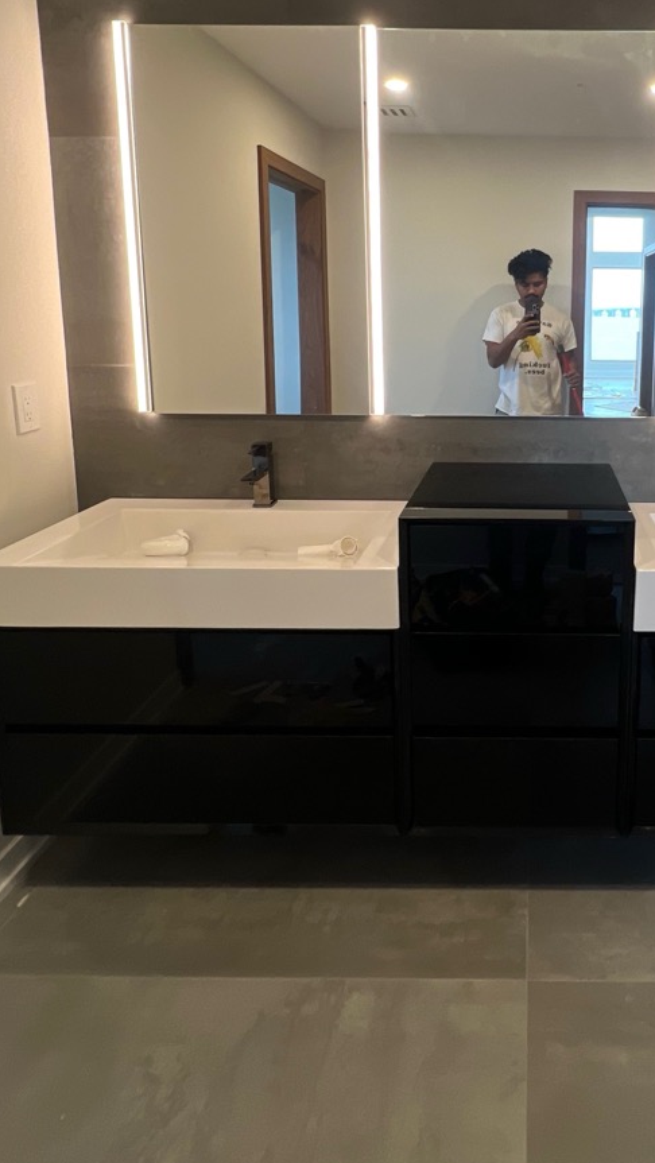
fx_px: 648
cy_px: 407
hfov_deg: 50.1
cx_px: 534
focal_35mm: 21
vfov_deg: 81.5
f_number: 1.8
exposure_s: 1/60
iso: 160
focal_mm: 1.57
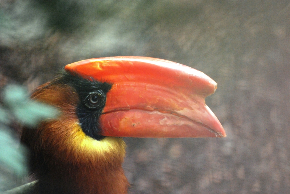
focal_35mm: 330
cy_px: 97
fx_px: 2661
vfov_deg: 4.2
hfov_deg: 6.2
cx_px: 145
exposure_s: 1/160
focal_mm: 220
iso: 1600
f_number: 5
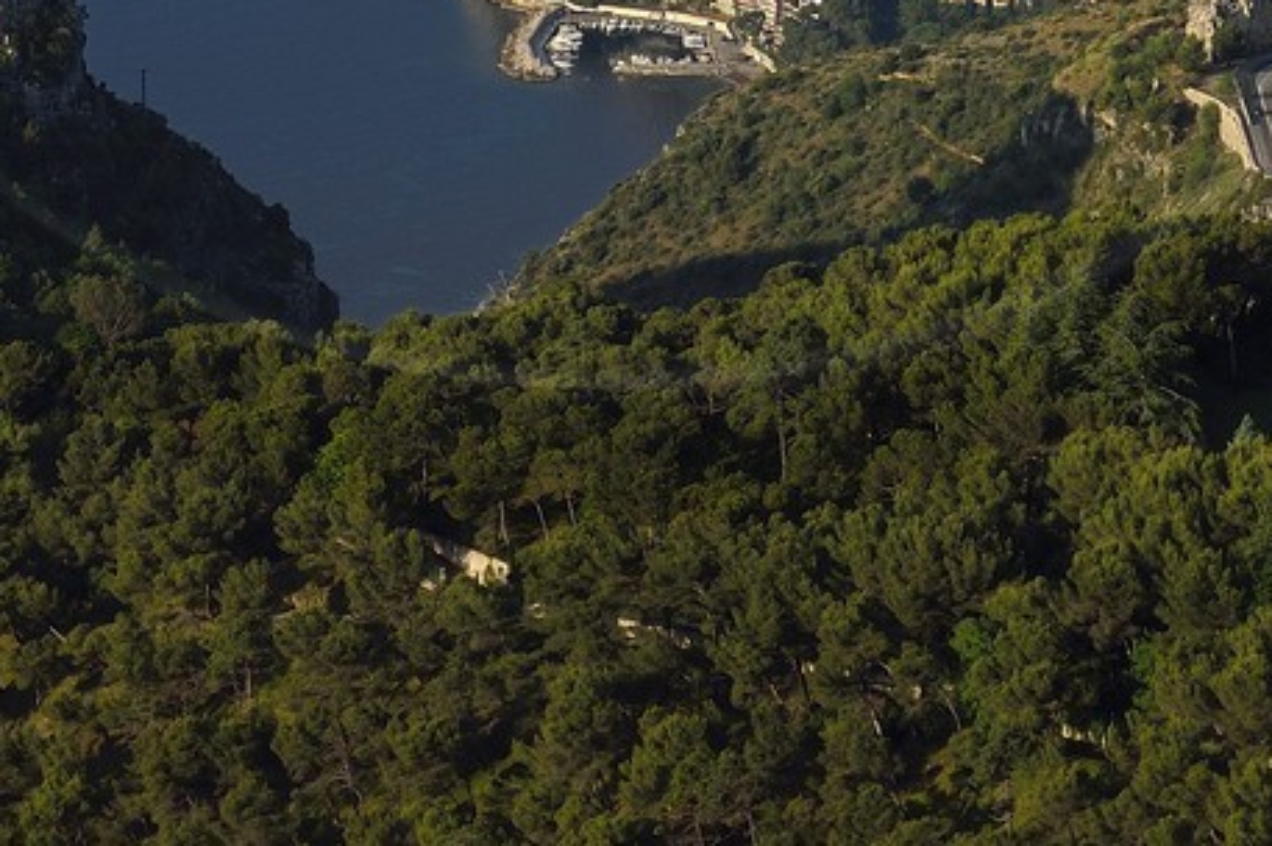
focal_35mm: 175
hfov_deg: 11.8
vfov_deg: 7.6
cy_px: -632
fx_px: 6179
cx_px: 601
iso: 200
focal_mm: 50
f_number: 13
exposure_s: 1/250
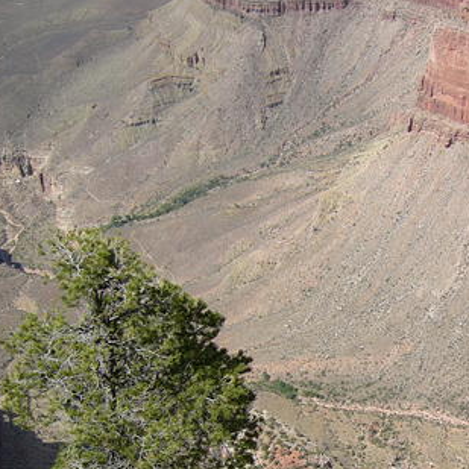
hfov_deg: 26.0
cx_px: 427
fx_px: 981
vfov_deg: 26.7
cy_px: 325
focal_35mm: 64
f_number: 8
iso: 50
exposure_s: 1/160
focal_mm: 5.8
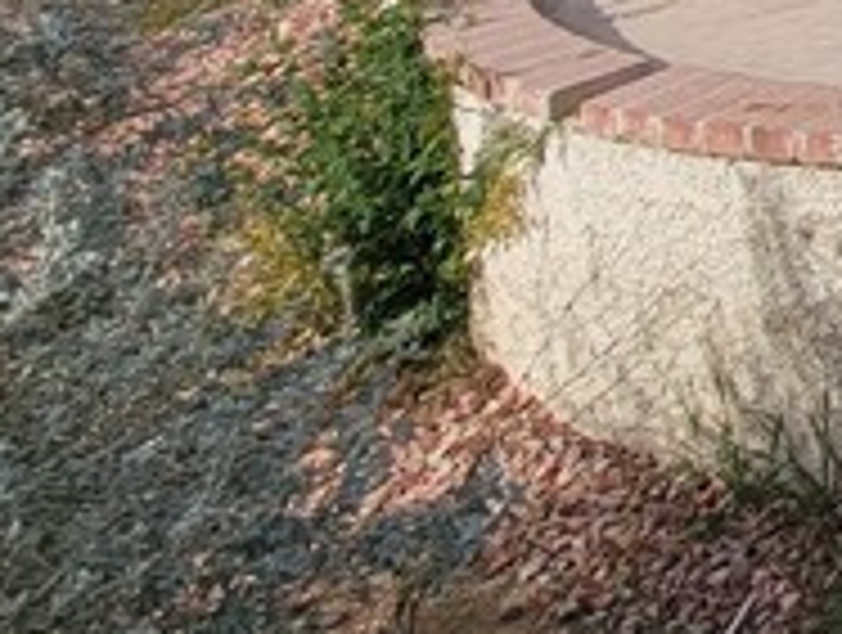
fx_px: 1730
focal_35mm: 71
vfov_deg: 15.8
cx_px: 1837
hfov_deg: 16.8
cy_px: -670
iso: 50
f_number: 2.2
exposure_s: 1/1728
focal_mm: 2.2
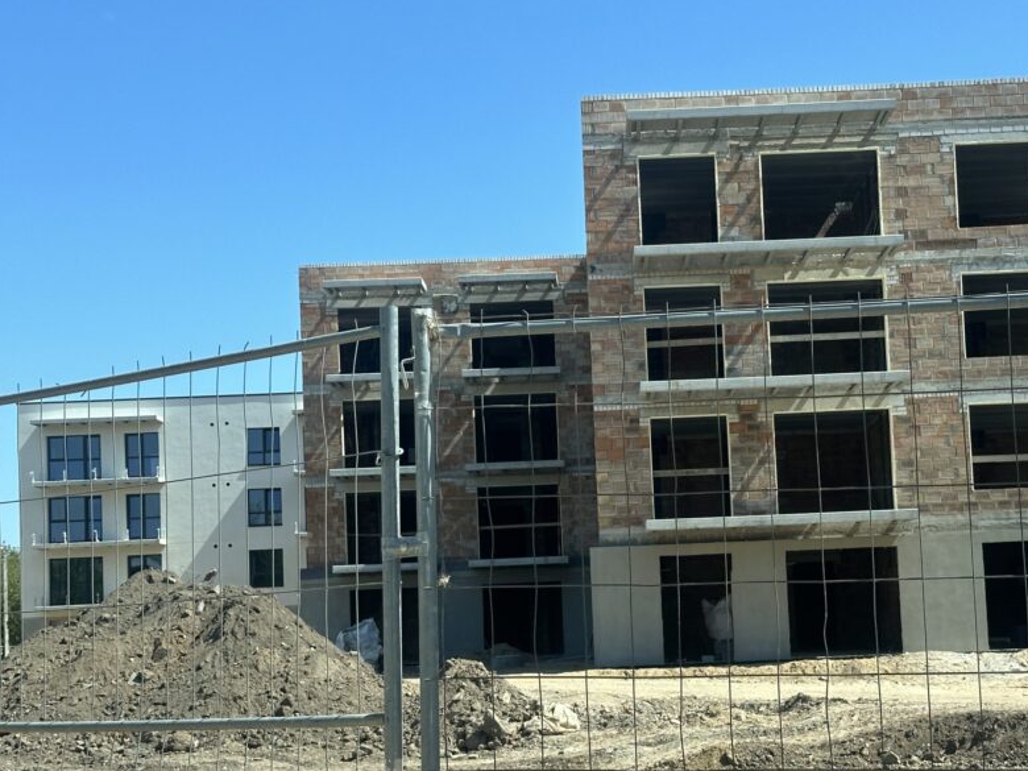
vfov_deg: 23.2
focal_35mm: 63
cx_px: 623
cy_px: 480
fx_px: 1871
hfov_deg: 30.6
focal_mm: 6.86
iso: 64
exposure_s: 1/2114
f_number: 1.78
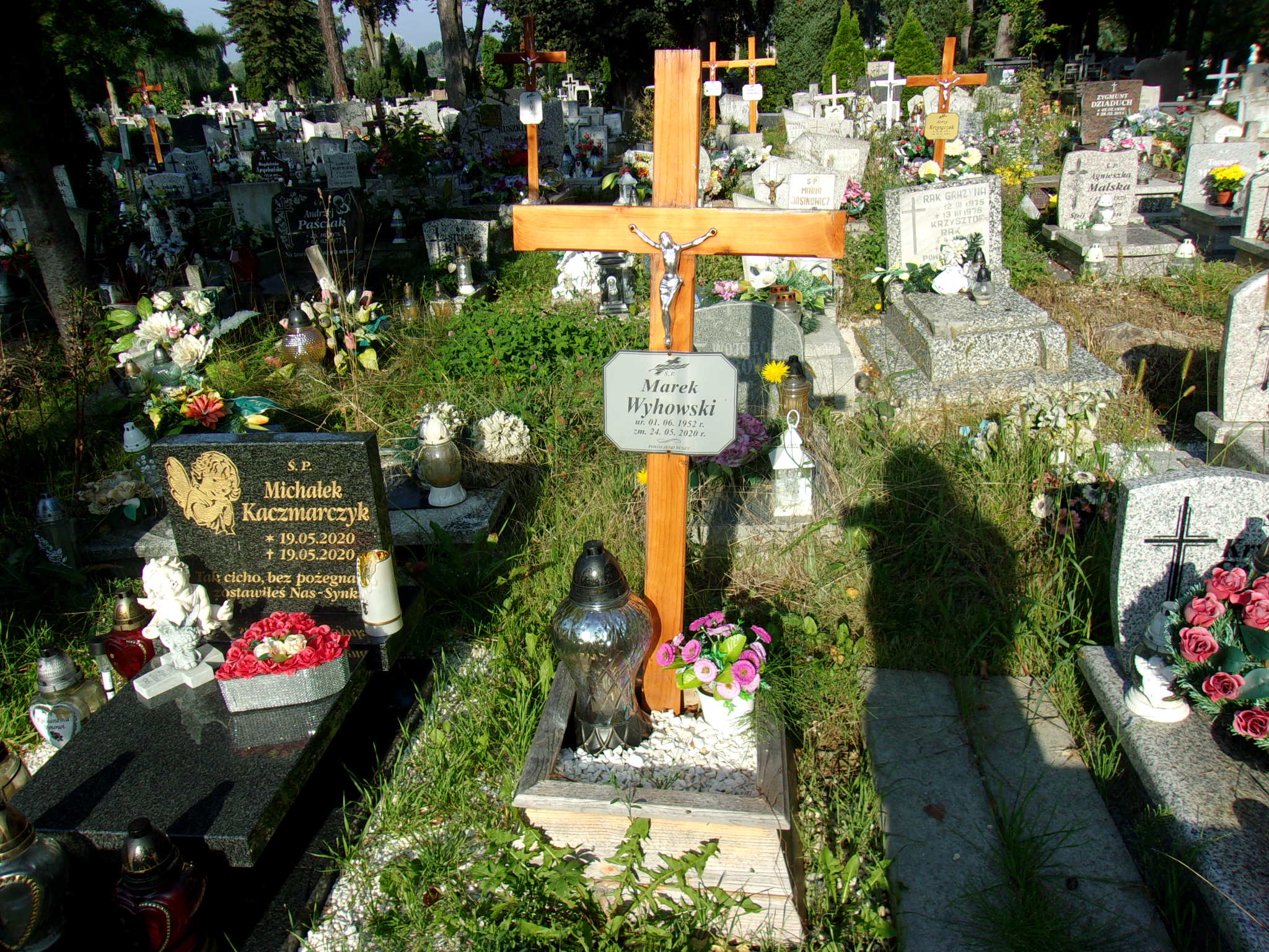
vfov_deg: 51.4
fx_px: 990
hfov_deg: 65.3
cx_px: 634
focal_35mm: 27
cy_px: 476
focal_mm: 4.9
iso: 80
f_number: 10.4
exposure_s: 1/80
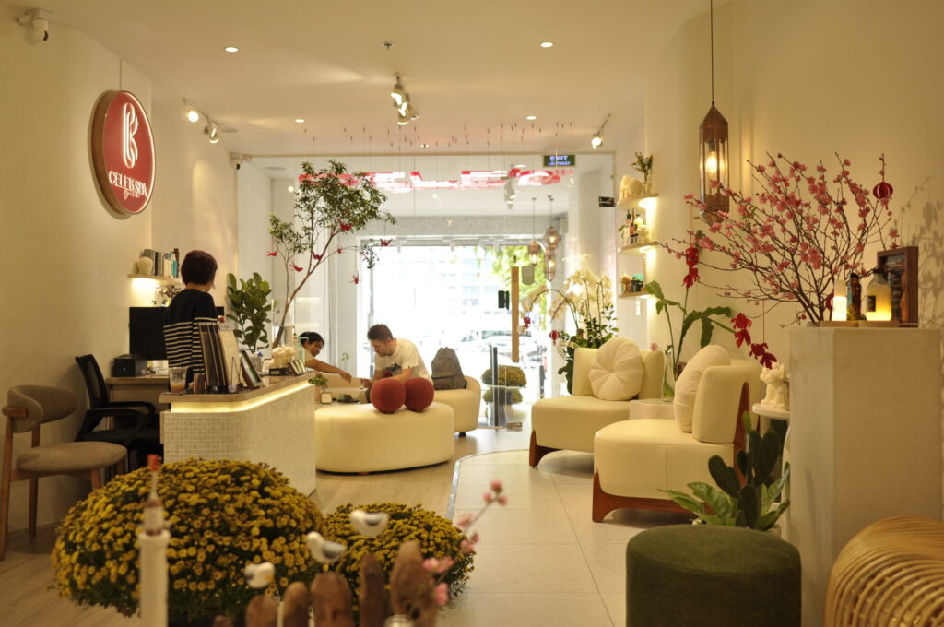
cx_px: 472
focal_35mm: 30
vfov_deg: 43.5
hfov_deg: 62.0
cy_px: 314
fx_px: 786
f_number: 1.8
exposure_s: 1/200
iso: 200
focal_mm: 20
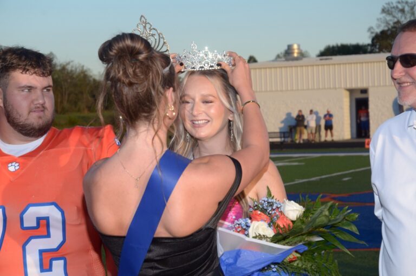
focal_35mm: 105
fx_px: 1211
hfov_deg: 19.5
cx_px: 208
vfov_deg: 13.0
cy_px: 138
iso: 200
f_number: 8
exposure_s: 1/200
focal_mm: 70
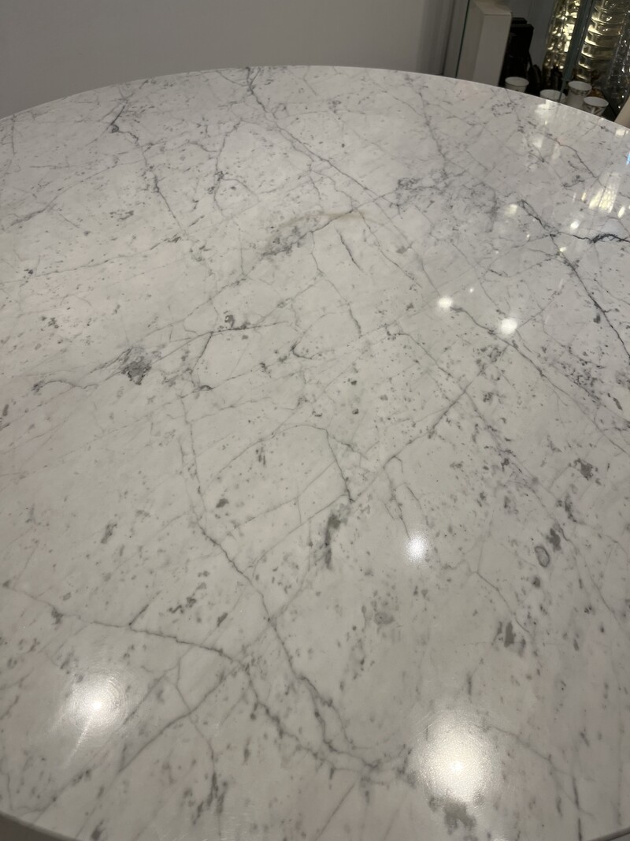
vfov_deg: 67.3
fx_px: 631
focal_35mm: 26
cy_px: 420
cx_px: 315
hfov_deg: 53.1
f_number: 1.6
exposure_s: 1/100
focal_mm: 5.1
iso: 50
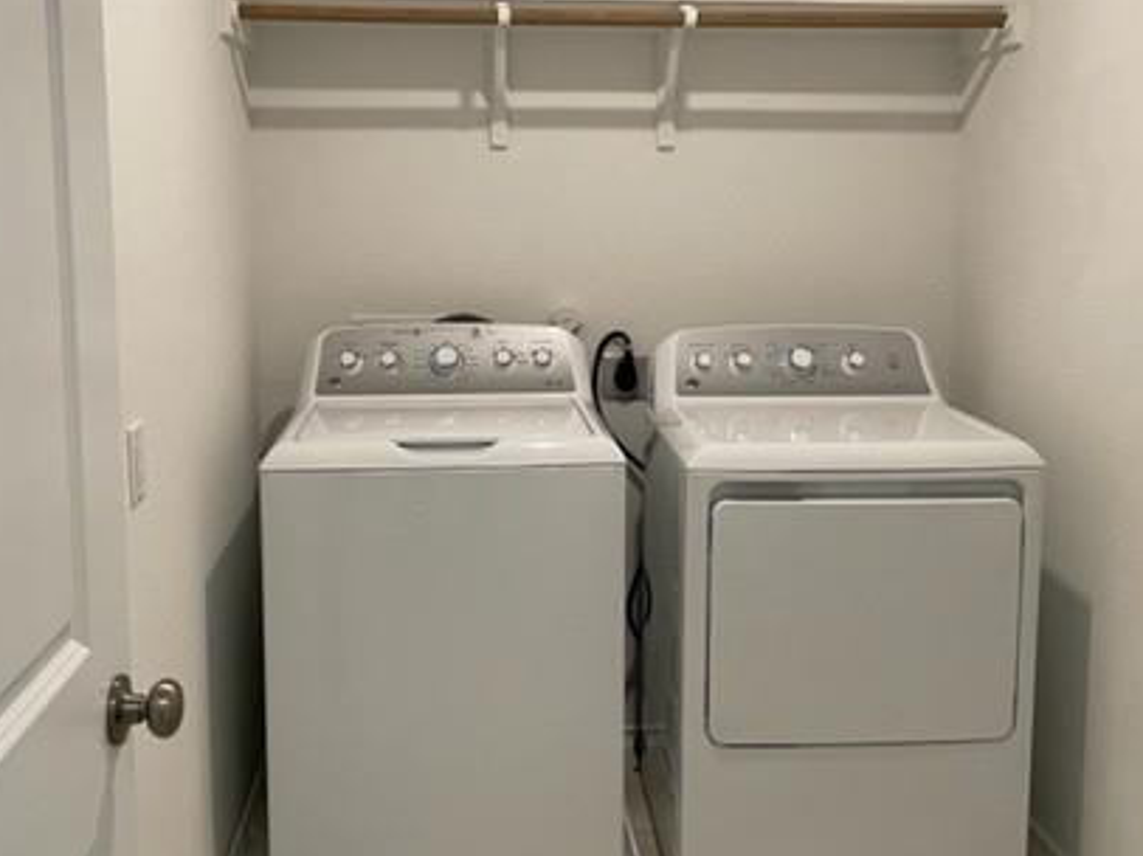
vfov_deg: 35.1
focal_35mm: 41
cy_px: 389
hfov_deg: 45.8
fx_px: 1353
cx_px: 611
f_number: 1.6
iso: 80
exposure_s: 1/60
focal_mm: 4.2
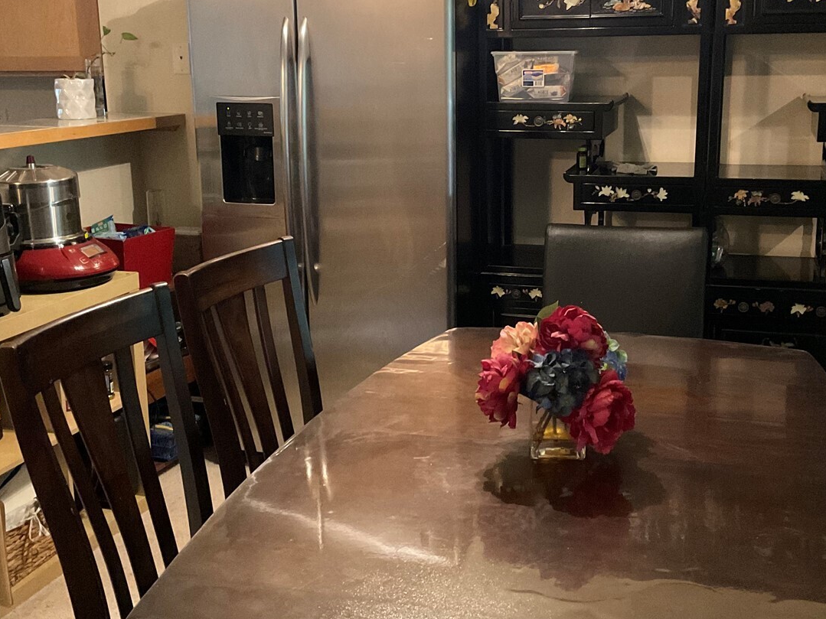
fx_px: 1026
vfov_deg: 33.6
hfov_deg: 43.7
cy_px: 282
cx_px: 475
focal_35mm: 43
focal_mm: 3
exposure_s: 1/24
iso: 500
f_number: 1.8
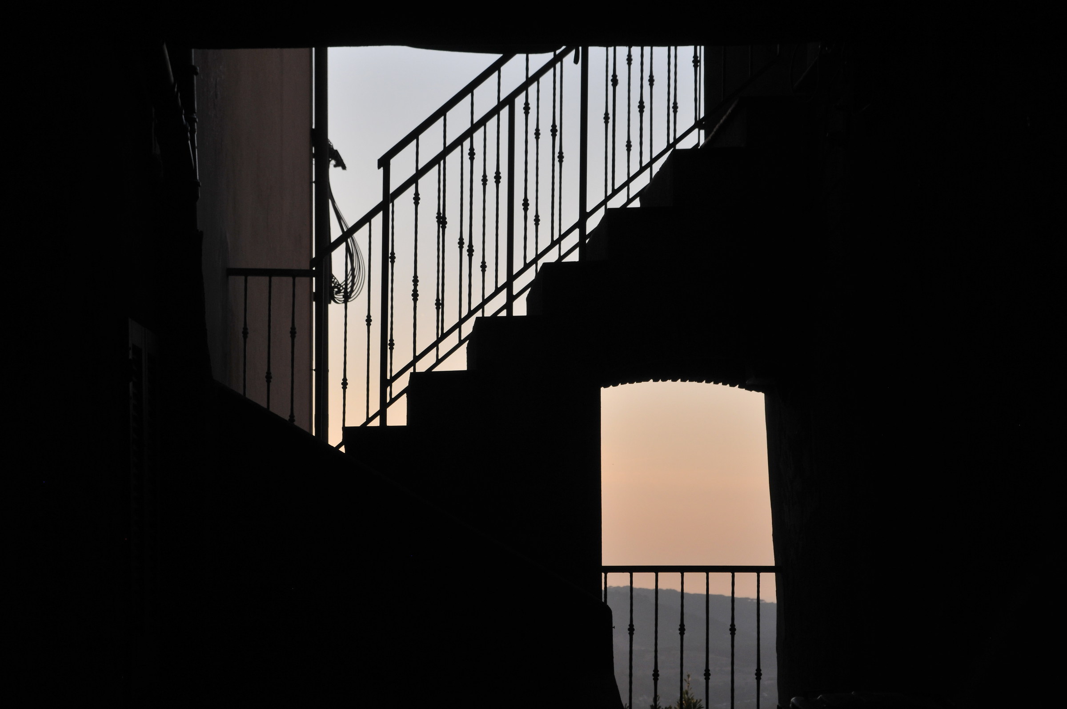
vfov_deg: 13.0
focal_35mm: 105
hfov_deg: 19.5
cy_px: 354
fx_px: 3108
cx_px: 534
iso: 320
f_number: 7.1
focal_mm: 70
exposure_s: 1/400
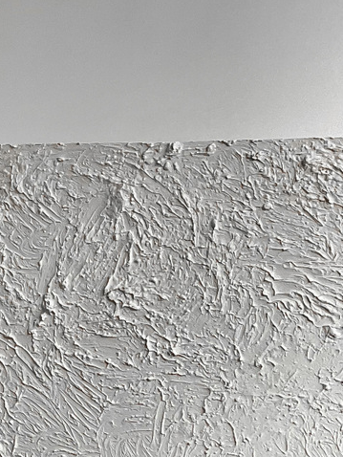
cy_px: 287
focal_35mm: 97
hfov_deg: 14.1
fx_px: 1280
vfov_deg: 20.2
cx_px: -197
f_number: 1.8
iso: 64
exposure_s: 1/120
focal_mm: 3
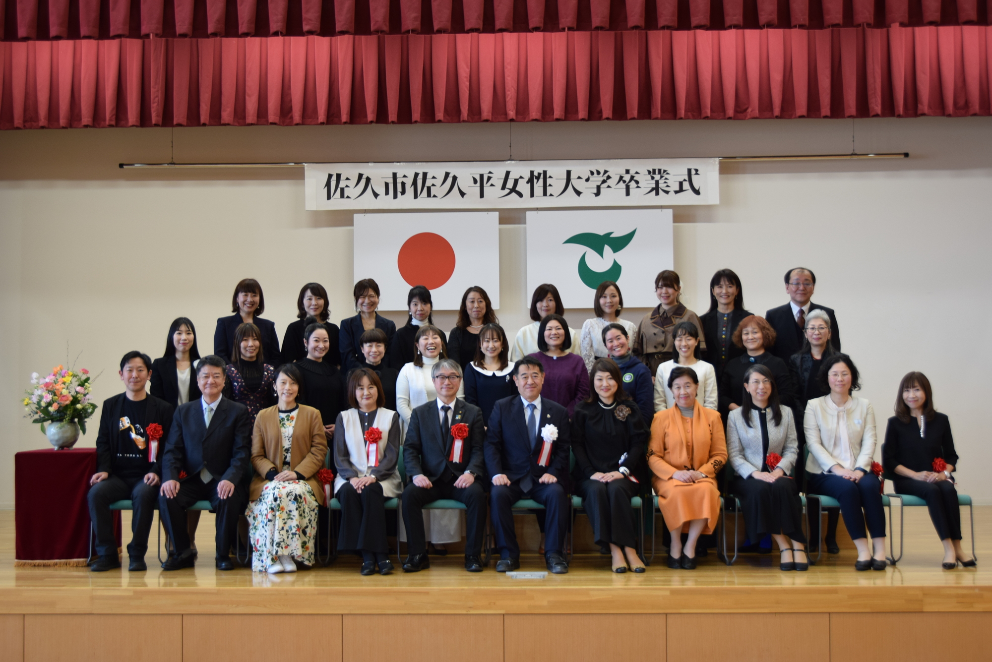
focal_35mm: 48
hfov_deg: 41.1
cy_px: 331
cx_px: 496
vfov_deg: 28.1
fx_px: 1323
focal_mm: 32
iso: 500
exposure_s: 1/60
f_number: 4
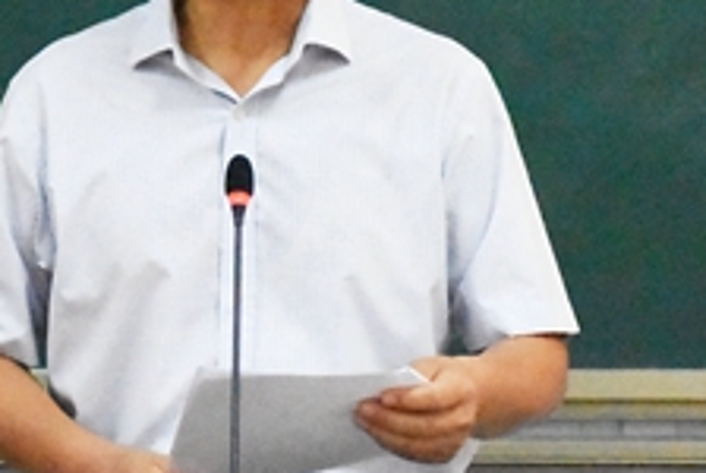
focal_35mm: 206
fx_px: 4045
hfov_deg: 10.0
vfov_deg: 6.7
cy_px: 84
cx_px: 284
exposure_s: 1/640
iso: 25600
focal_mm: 56
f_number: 4.8
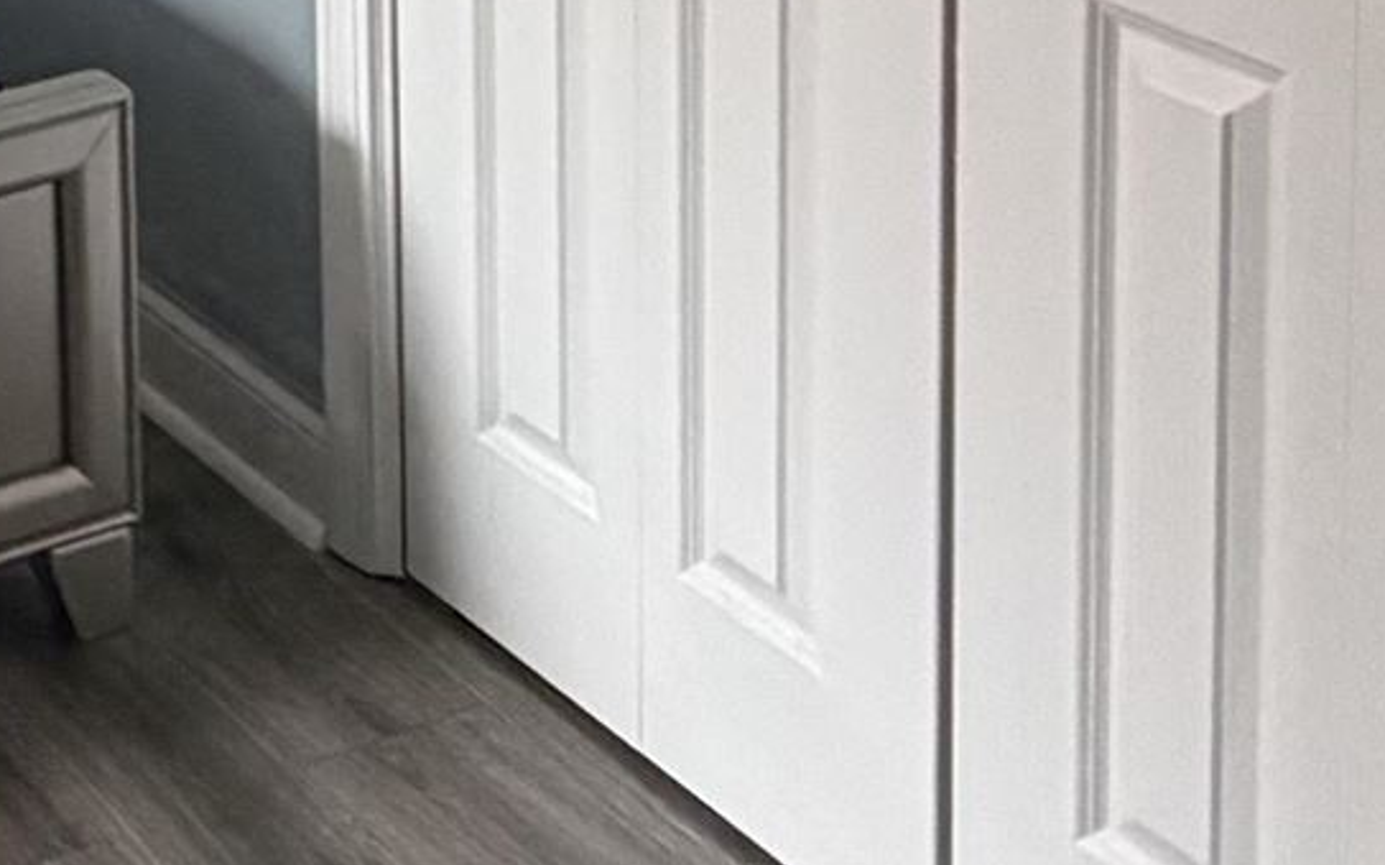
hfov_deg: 22.0
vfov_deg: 13.5
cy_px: -809
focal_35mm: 84
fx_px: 3170
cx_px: -441
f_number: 2.2
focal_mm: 2.22
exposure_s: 1/60
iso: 160
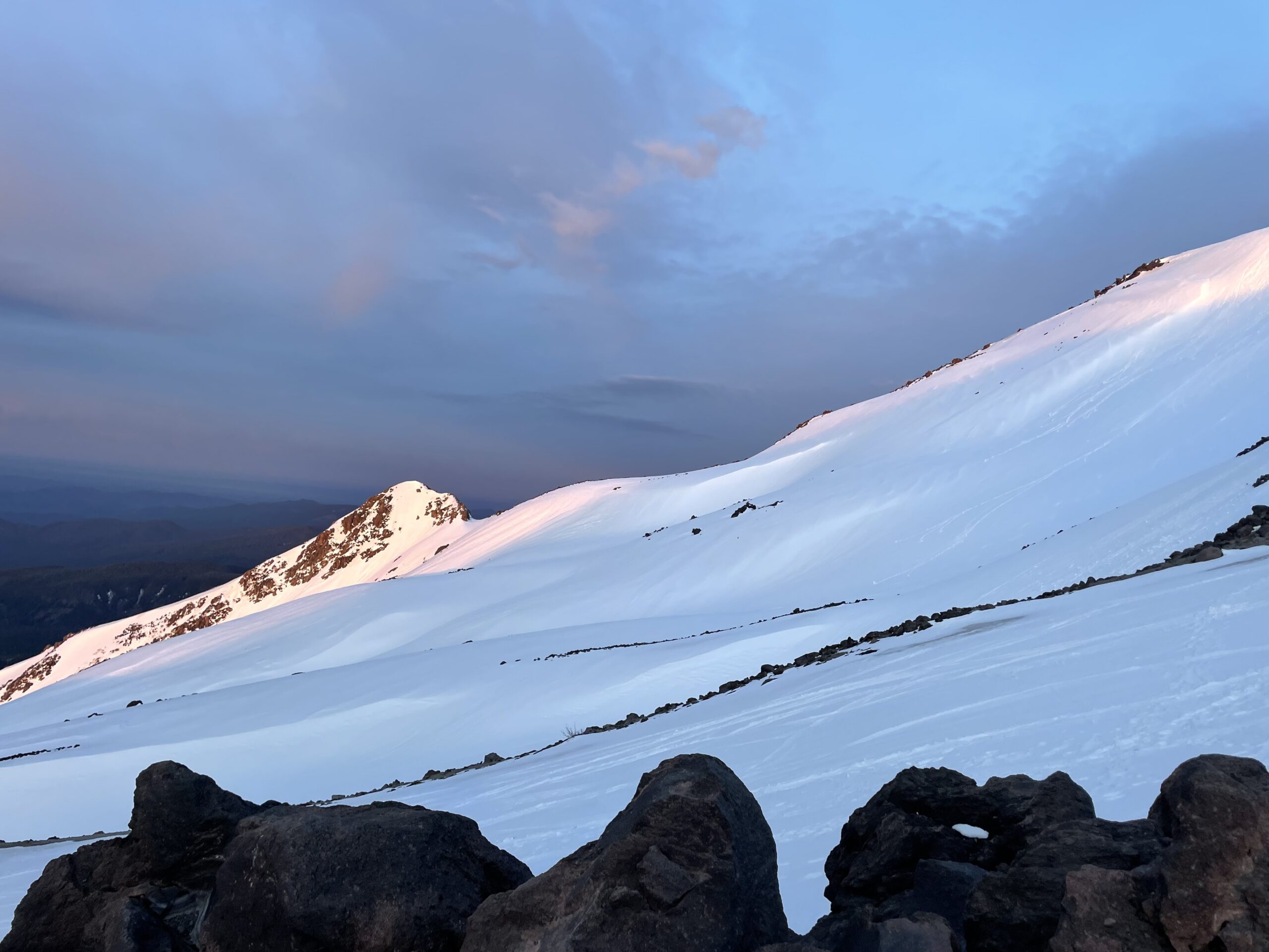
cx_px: 634
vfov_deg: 53.1
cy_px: 476
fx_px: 953
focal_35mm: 26
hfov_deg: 67.3
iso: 32
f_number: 1.6
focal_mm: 4.2
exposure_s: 1/124
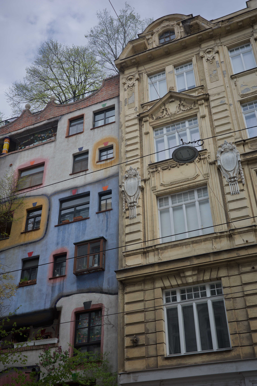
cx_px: 128
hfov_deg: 33.4
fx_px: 428
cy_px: 193
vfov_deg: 48.5
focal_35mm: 40
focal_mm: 26
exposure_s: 1/400
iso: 100
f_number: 5
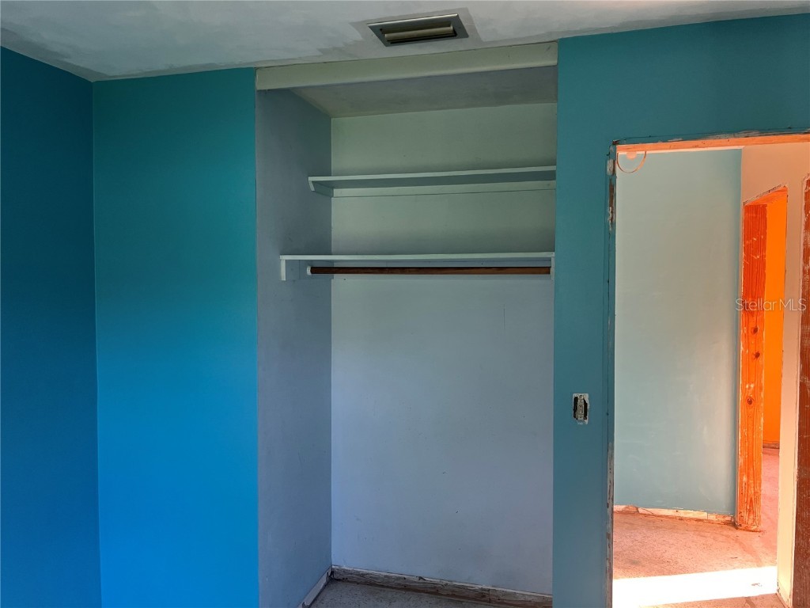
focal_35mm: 26
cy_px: 304
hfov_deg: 67.3
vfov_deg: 53.1
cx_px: 405
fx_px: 608
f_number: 1.5
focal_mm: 5.7
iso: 125
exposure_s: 1/121
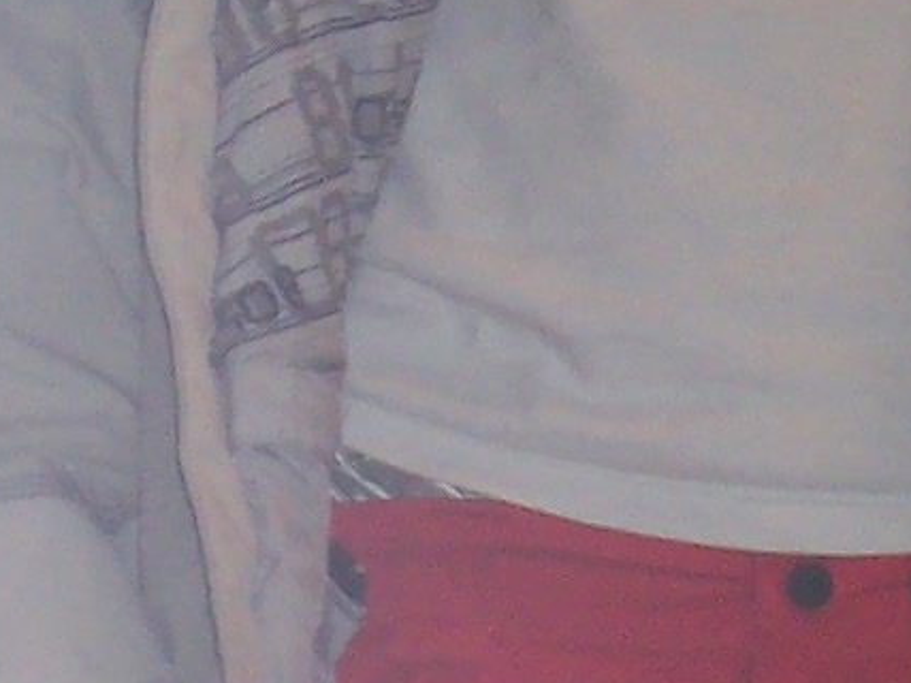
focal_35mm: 219
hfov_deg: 9.0
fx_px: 5762
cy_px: 948
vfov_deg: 6.7
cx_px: 676
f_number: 3
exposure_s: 1/60
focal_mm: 7
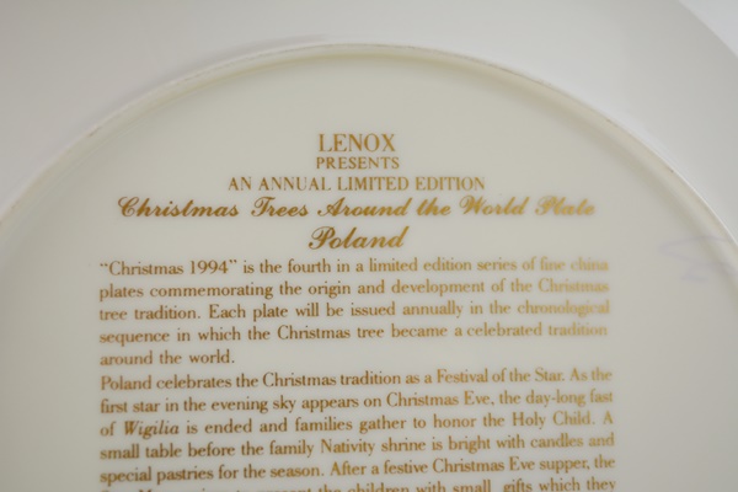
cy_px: 246
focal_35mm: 60
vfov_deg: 22.6
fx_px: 1230
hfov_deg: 33.4
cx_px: 369
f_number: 5.6
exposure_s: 1/125
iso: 250
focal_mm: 40
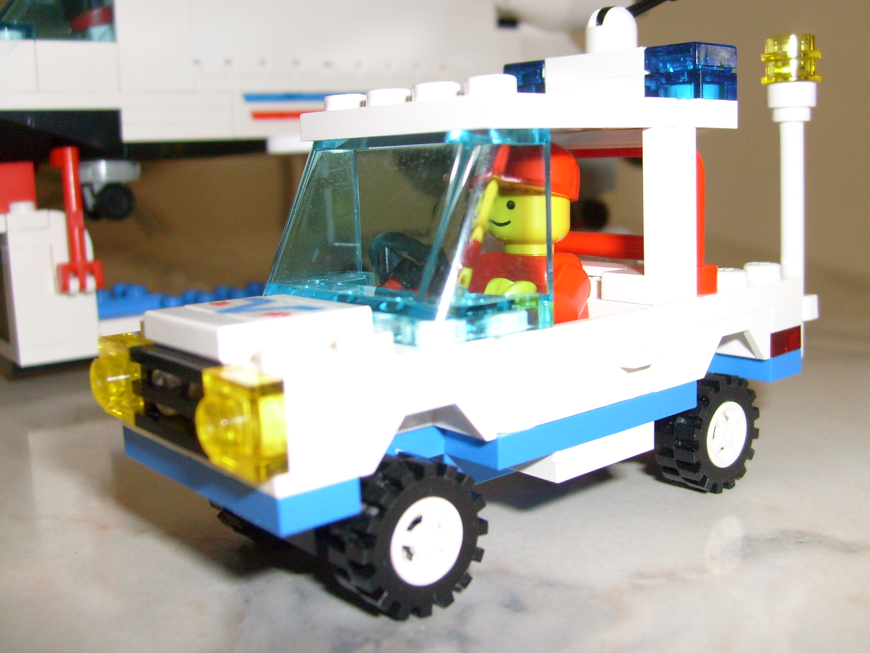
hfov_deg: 46.8
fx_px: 1005
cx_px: 453
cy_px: 296
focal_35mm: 40
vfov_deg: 35.9
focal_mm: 5.8
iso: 100
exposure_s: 1/45
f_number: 2.8
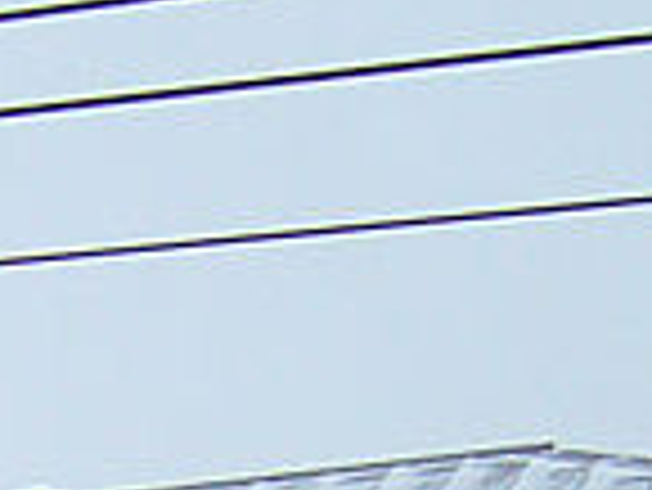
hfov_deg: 8.9
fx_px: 4091
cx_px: -247
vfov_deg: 6.5
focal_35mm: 217
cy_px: 1216
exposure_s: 1/25
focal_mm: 5.8
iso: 100
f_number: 2.8
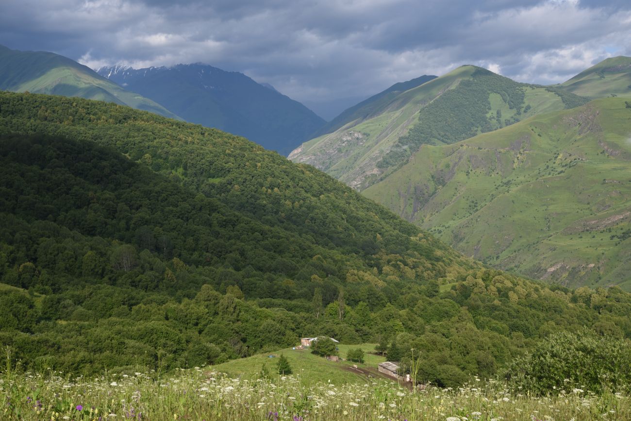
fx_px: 911
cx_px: 316
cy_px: 210
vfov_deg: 26.0
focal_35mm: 52
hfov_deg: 38.2
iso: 160
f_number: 14
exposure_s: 1/125
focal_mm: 52
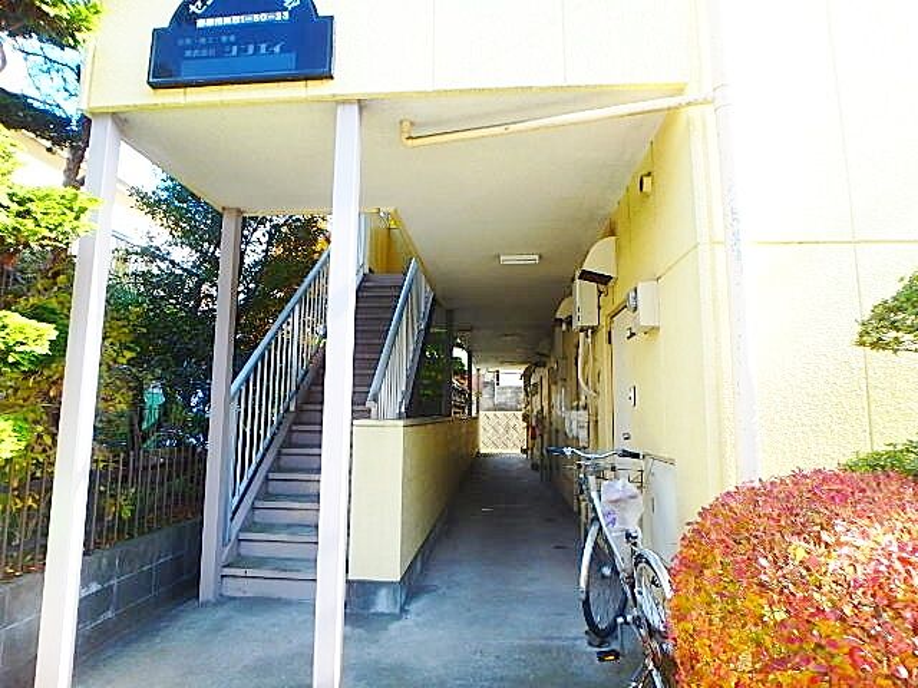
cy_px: 344
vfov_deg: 63.4
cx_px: 459
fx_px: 557
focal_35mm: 21
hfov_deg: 79.0
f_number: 3.5
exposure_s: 1/100
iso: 125
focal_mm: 3.7
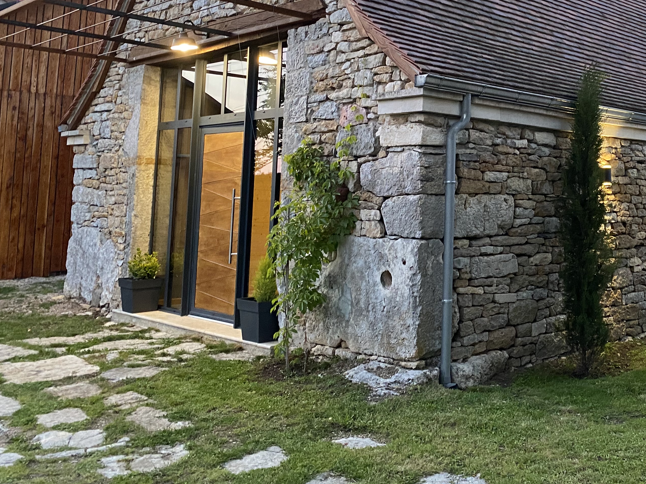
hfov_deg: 43.8
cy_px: 116
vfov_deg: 34.3
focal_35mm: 41
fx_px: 765
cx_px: 507
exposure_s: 1/60
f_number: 1.8
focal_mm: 4.25
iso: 200
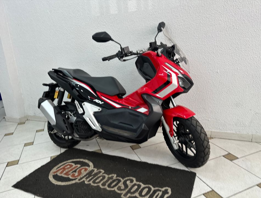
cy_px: 99
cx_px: 130
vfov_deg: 57.1
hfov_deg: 71.4
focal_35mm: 24
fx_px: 182
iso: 125
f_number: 1.78
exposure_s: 1/60
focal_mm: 6.86
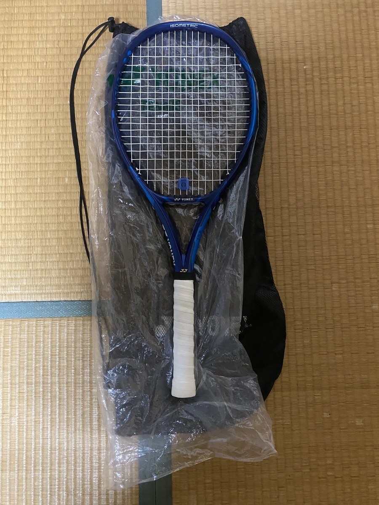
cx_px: 190
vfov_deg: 67.3
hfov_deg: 53.1
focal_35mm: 26
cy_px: 252
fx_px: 380
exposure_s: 1/25
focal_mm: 4.25
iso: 640
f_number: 1.8
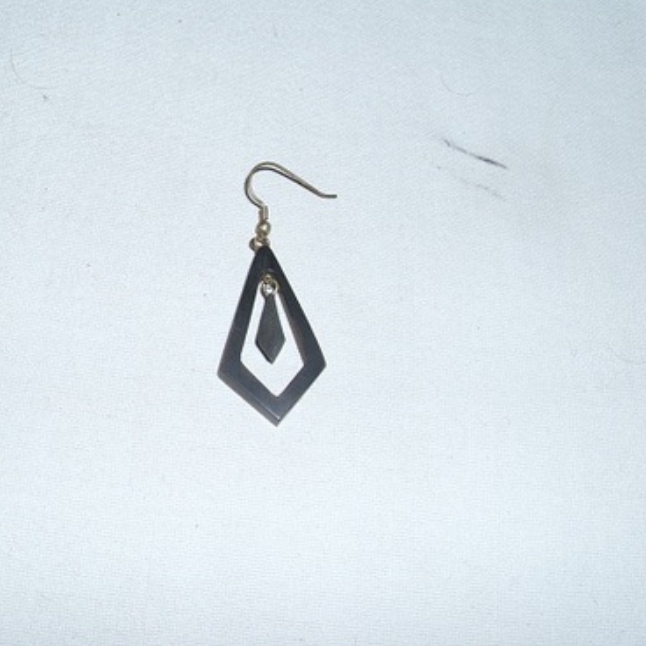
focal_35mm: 42
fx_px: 887
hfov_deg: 39.9
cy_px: 319
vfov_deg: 40.0
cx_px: 263
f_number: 4.3
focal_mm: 6.2
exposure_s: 1/60
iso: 100
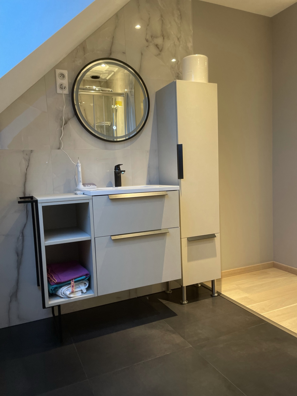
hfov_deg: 53.1
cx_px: 148
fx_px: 297
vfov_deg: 67.3
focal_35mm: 26
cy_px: 198
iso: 160
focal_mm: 4.2
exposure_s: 1/50
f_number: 1.6
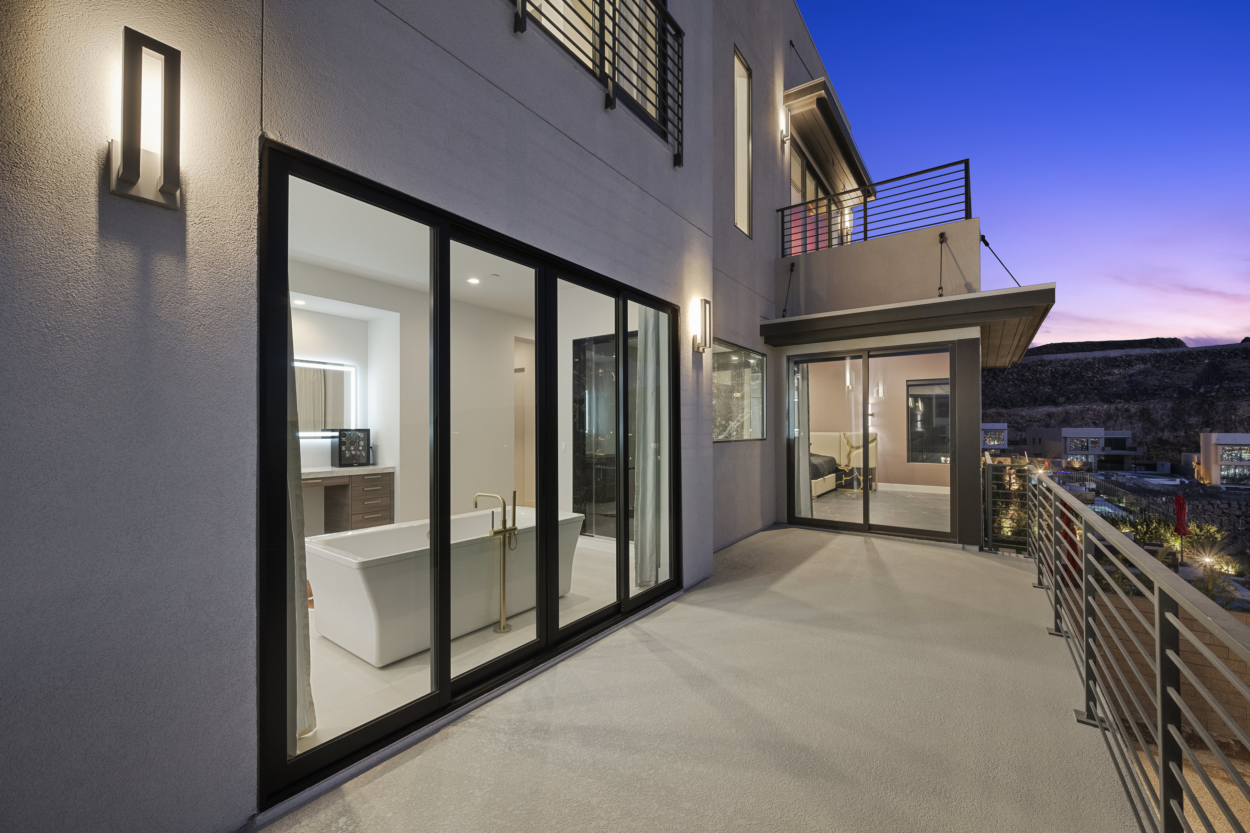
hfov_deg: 104.3
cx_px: 625
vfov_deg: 81.2
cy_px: 416
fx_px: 486
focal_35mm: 14
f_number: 8
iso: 800
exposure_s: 5
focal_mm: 14
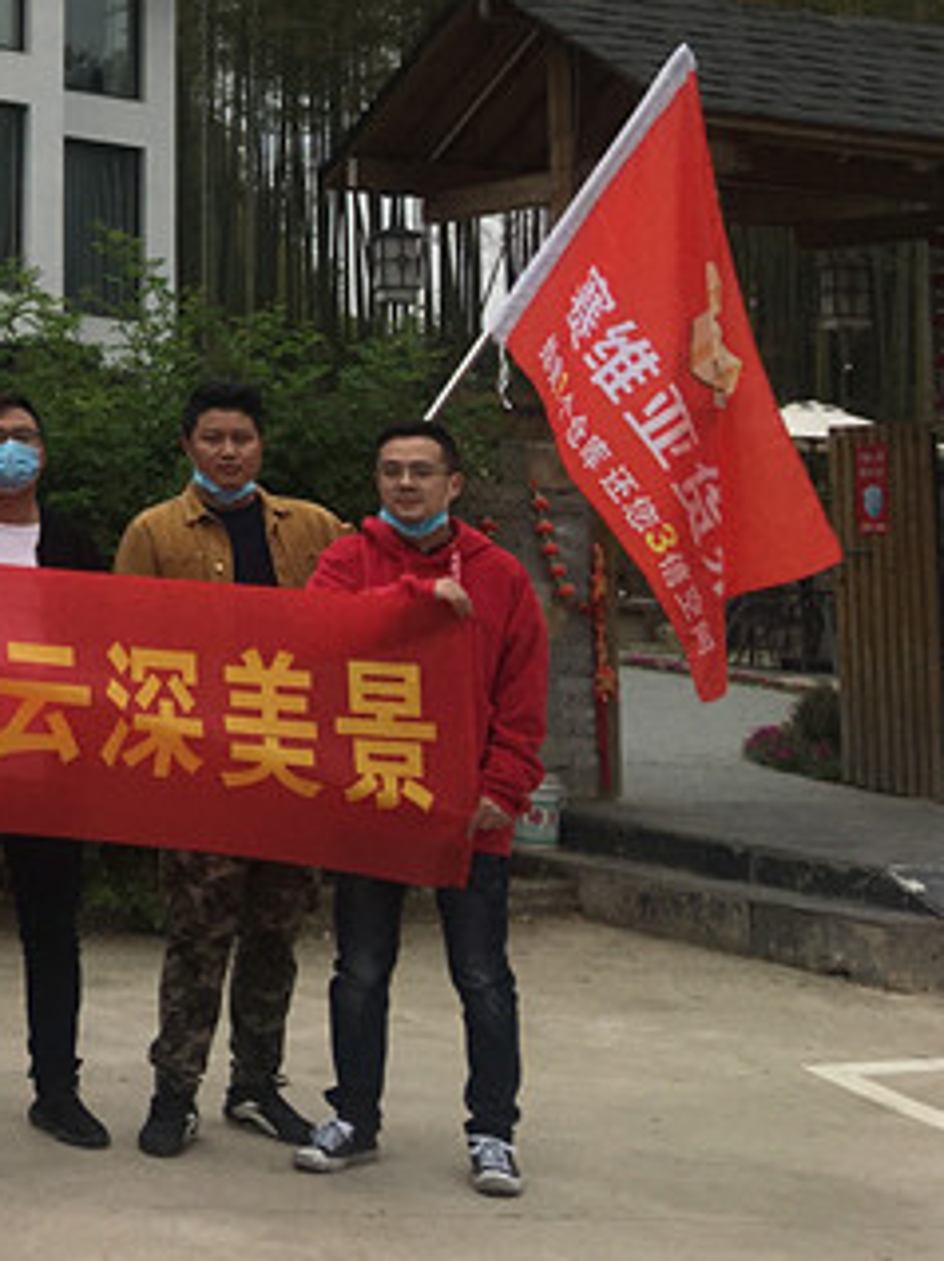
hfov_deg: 17.3
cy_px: 115
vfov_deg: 25.8
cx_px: -627
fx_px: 2658
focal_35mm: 73
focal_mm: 4.15
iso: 25
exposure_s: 1/777
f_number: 2.2
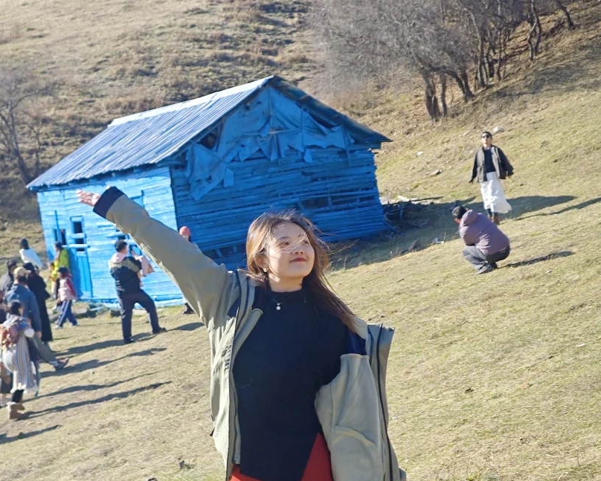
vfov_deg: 19.2
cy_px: 268
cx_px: 268
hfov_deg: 23.8
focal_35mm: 80
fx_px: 1423
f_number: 1.6
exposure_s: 1/1042
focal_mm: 6.55
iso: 50
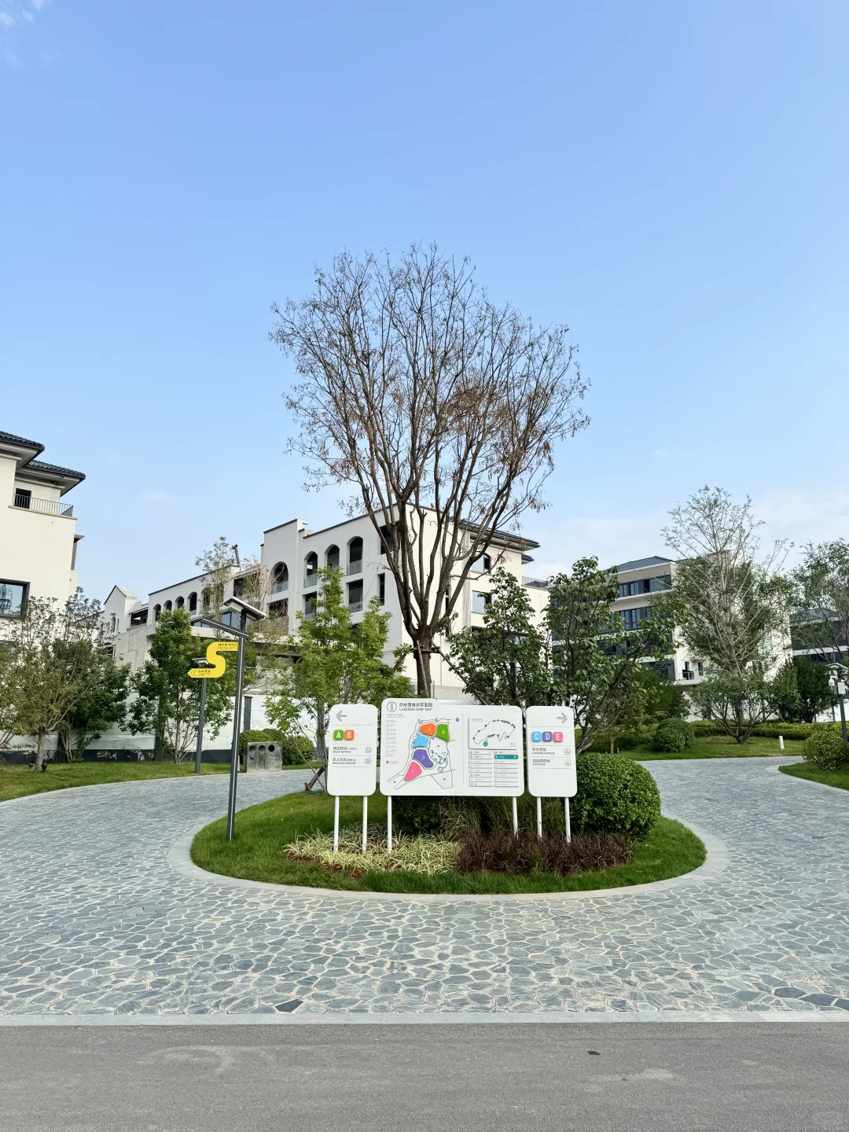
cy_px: 566
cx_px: 424
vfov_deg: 71.6
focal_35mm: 24
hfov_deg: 56.8
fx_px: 785
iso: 80
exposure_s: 1/2252
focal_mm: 6.76
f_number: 1.78
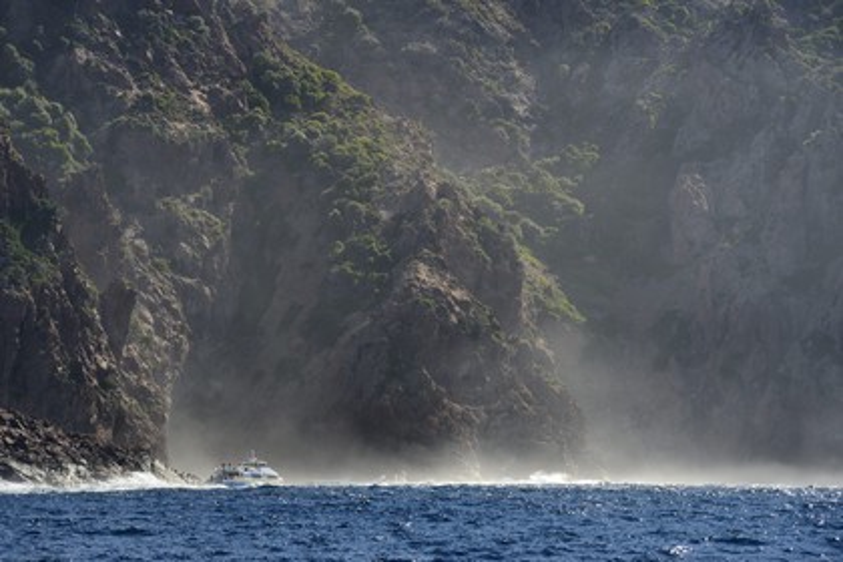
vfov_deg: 7.2
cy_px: 281
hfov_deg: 10.8
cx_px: 422
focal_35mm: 190
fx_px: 4449
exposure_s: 1/640
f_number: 11
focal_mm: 190
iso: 400
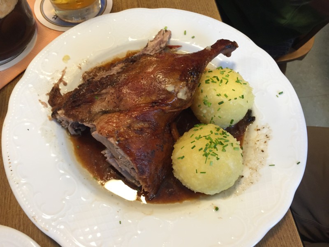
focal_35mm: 29
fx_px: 276
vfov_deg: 48.2
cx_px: 164
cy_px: 124
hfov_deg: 61.7
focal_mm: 4.15
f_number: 2.2
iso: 160
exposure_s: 1/33
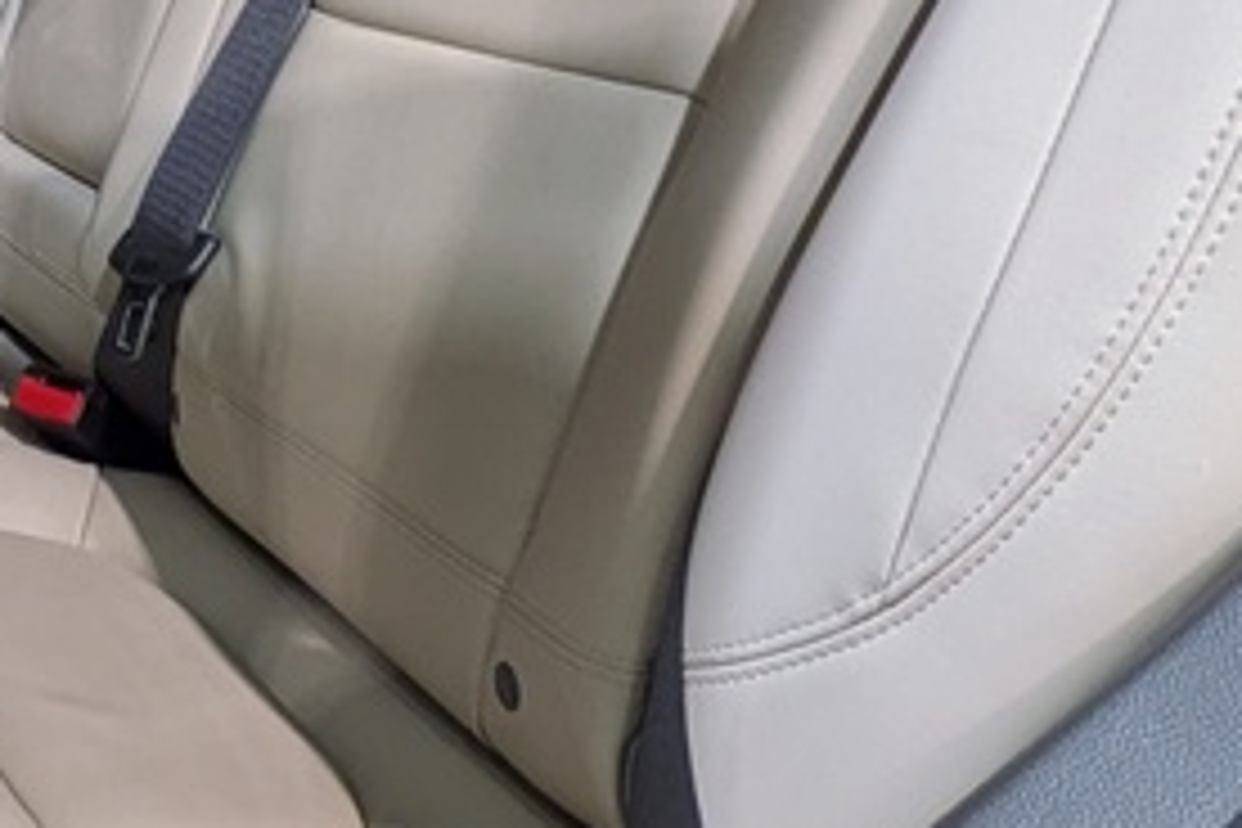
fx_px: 1863
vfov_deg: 24.3
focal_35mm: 54
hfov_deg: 30.3
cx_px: -315
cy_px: 63
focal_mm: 1.83
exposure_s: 1/24
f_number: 2.2
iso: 133
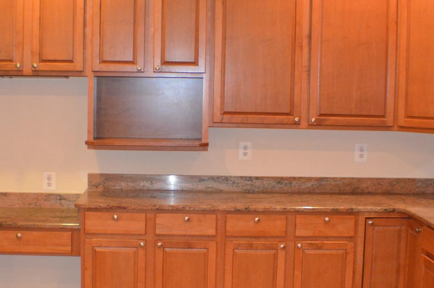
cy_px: 149
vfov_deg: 18.6
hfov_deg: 27.7
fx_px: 878
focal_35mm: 73
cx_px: 193
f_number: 3.8
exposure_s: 1/60
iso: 2200
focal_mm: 24
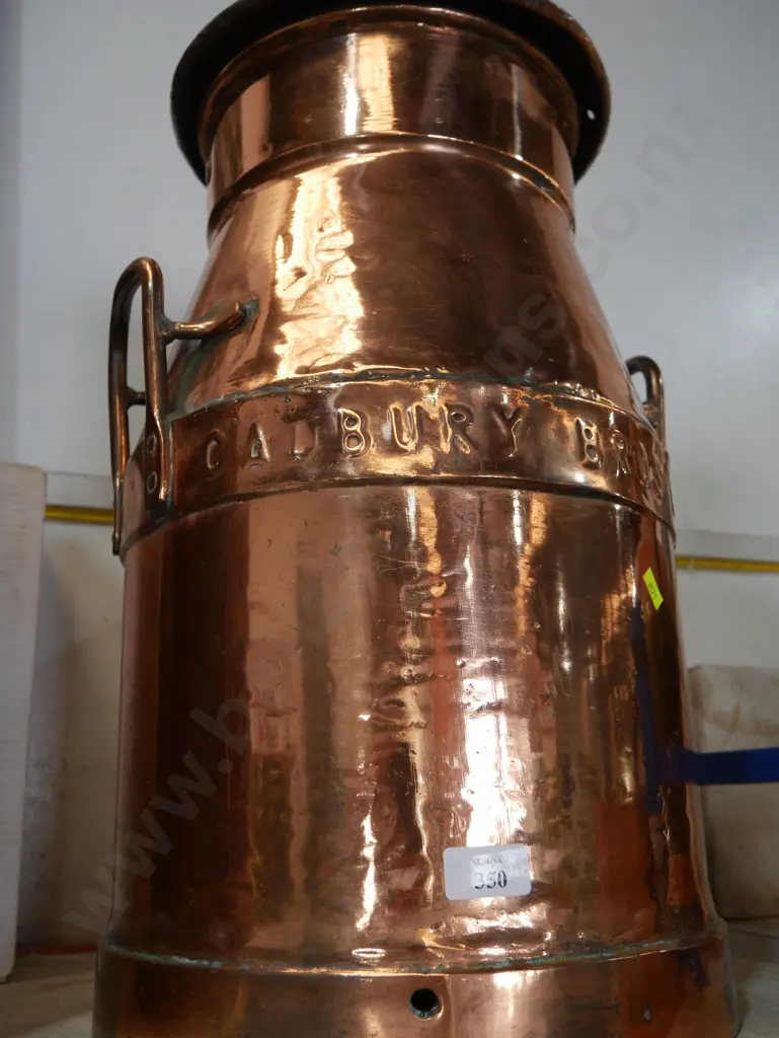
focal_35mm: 32
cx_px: 390
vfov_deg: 56.8
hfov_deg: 44.2
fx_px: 959
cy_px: 519
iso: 250
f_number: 4
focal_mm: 16
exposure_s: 1/60
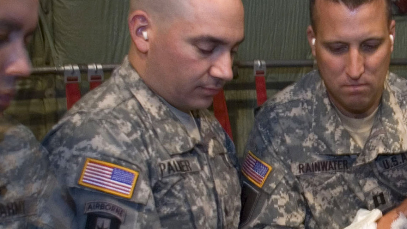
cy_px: 204
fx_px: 748
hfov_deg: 29.0
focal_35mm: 69
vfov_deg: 17.2
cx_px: 380
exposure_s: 1/3
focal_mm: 17
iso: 400
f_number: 2.8
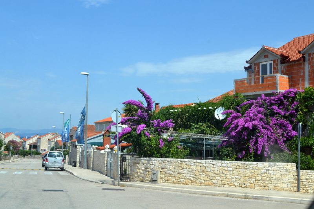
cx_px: 157
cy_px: 104
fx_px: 340
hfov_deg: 49.5
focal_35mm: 39
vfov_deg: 34.2
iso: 100
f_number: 7.1
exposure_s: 1/400
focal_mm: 26
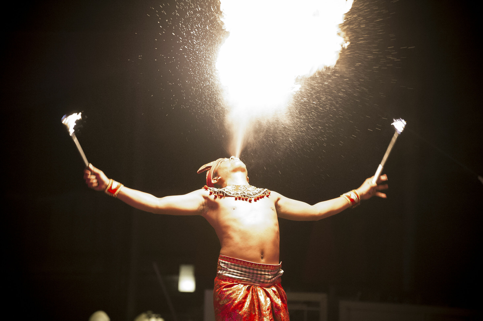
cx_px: 242
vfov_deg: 9.5
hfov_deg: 14.2
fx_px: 1944
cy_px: 160
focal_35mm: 145
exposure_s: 1/100
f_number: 4.8
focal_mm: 145
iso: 6400
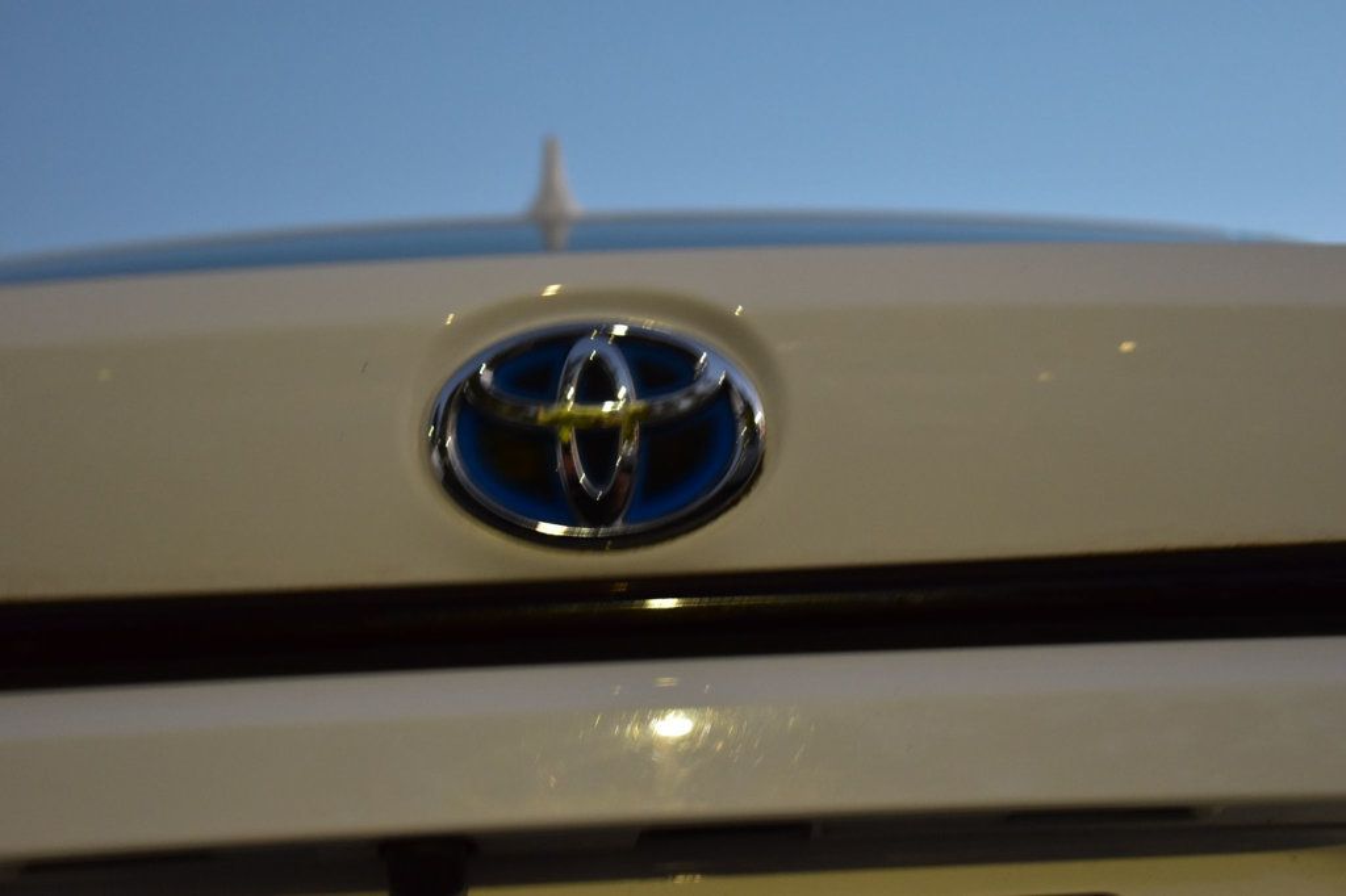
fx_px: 2691
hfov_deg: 28.1
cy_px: 448
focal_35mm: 72
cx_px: 673
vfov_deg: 18.9
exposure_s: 1/6
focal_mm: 48
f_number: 5.3
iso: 1600
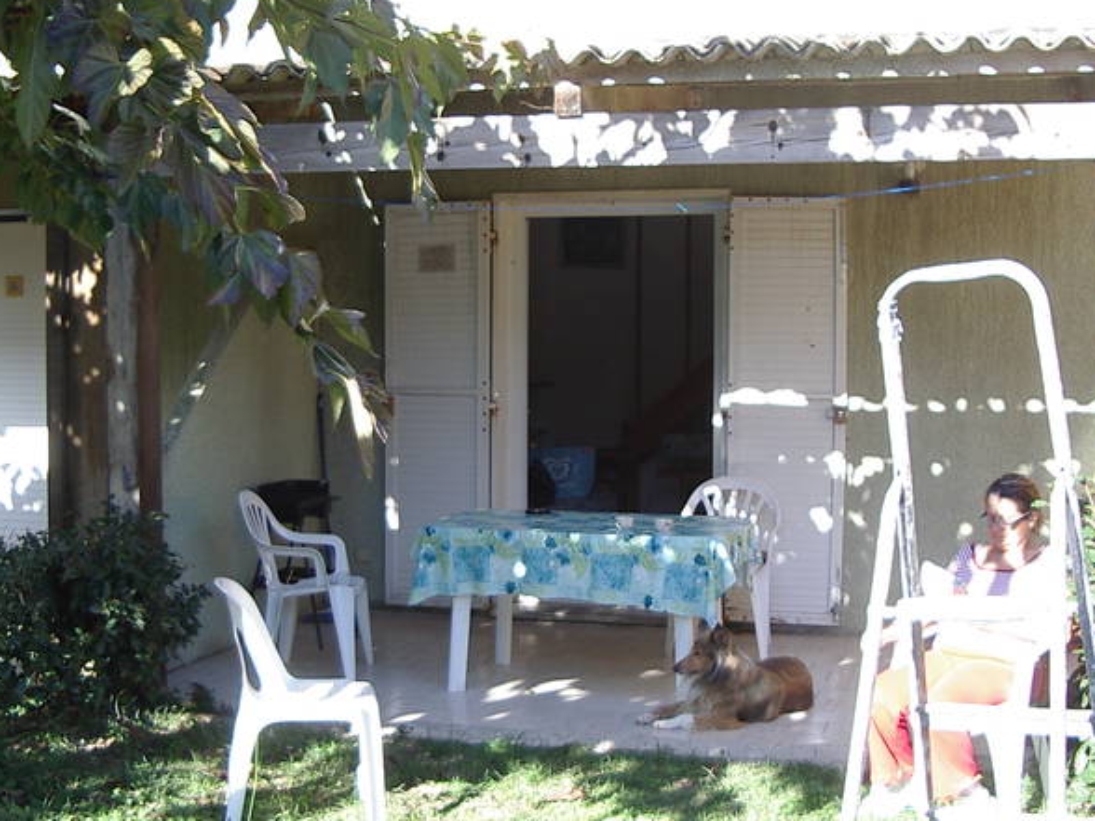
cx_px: 516
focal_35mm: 51
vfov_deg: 28.5
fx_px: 1613
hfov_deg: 37.5
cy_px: 449
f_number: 2.6
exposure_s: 1/160
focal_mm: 5.8
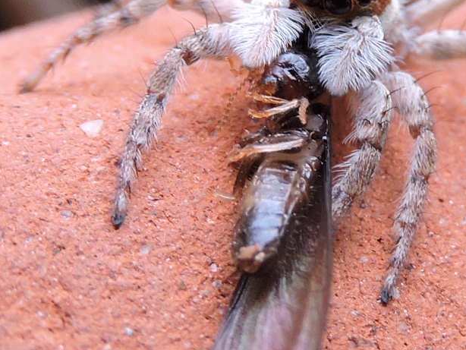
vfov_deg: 26.5
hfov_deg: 34.6
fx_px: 741
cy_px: 144
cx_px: 315
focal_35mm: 55
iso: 100
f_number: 3.6
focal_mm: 5.9
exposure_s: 1/125
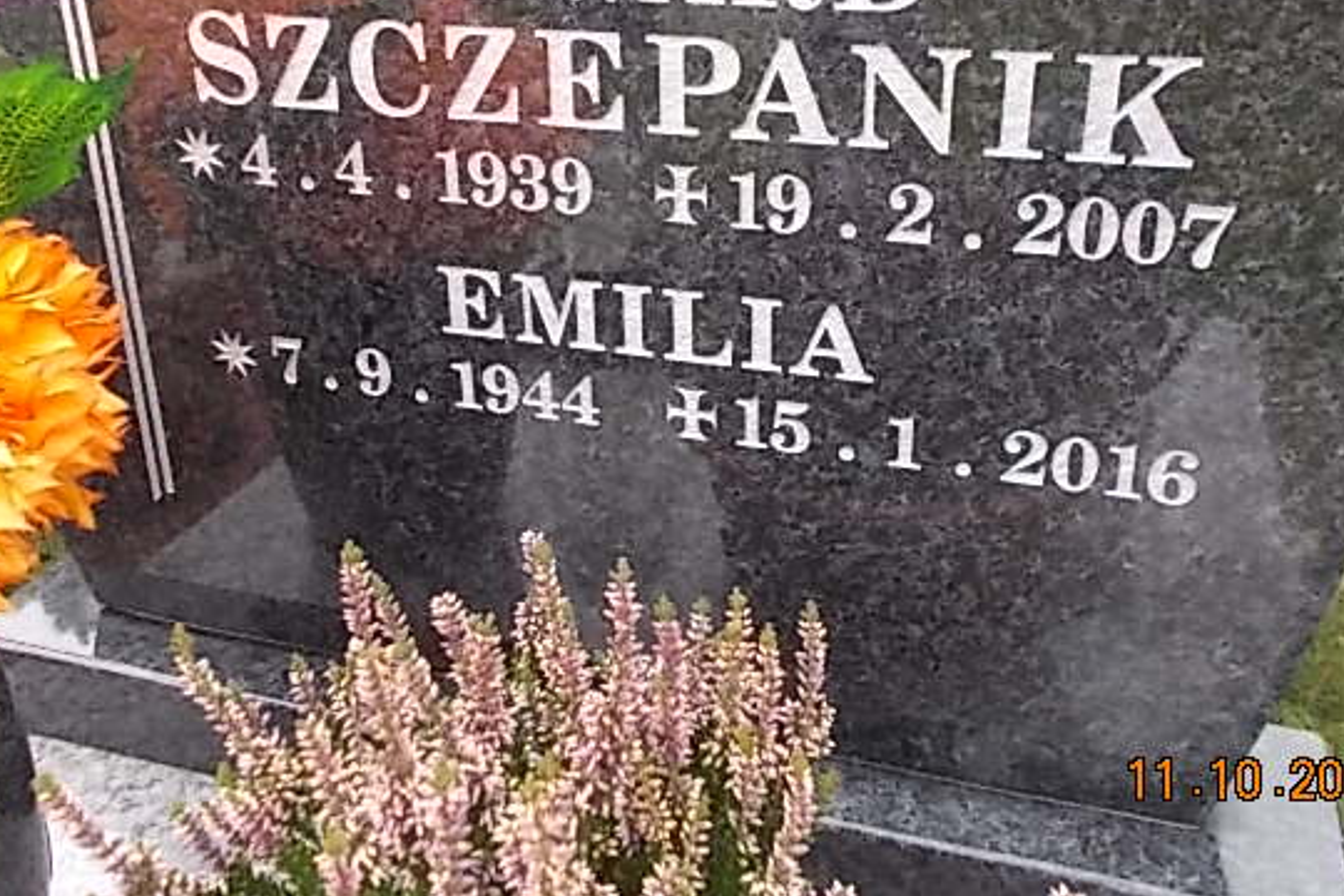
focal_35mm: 37
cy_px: 324
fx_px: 1381
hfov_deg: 51.9
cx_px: 682
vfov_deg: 35.7
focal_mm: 5.3
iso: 80
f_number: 3.4
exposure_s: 1/30
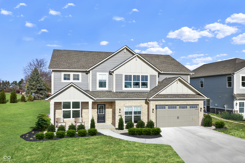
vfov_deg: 46.4
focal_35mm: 28
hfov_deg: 65.5
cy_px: 82
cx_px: 122
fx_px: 191
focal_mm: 10.26
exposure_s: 1/640
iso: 100
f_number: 6.3
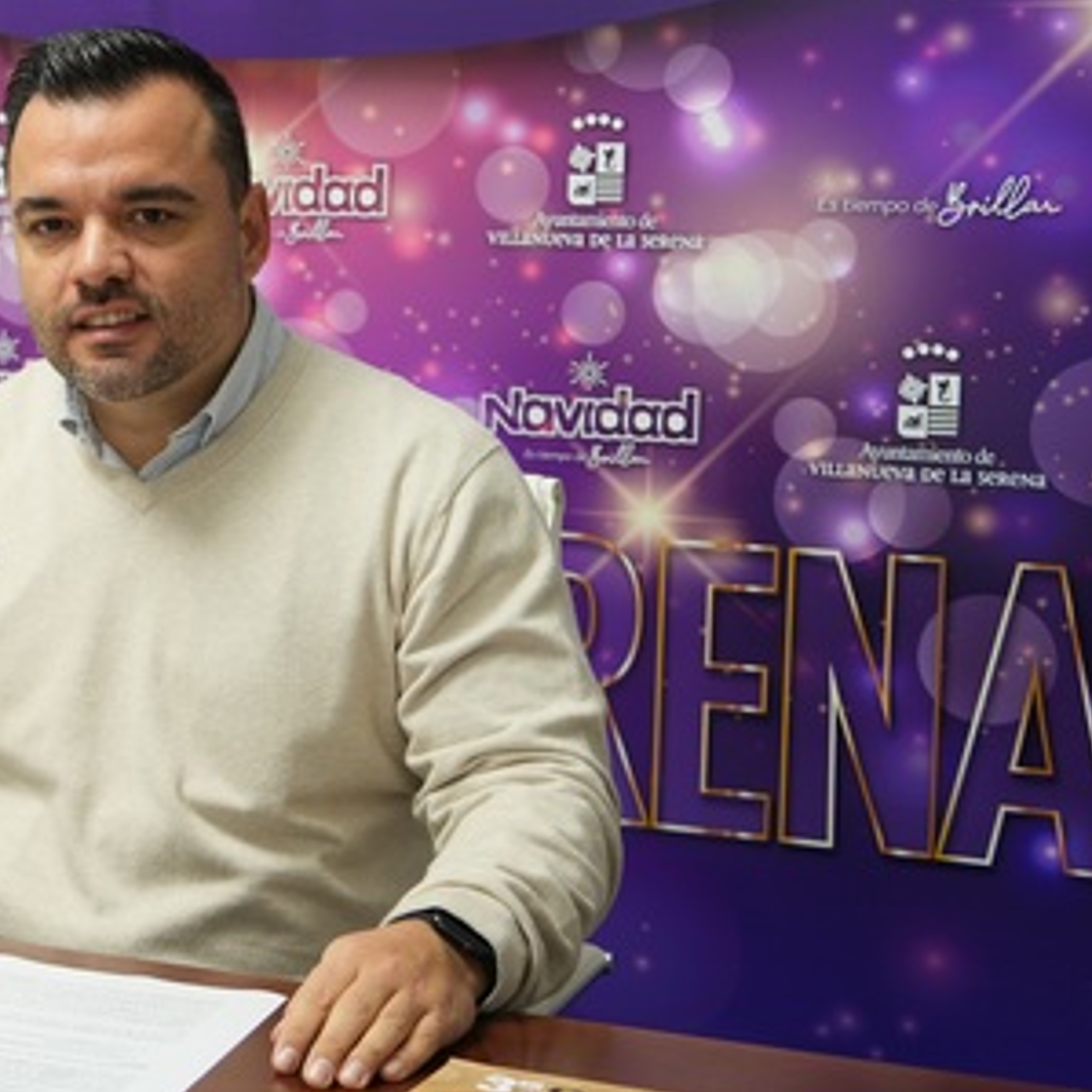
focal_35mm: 75
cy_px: 389
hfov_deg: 22.1
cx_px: -15
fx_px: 2677
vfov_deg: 23.0
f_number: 3.2
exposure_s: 1/40
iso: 250
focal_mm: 33
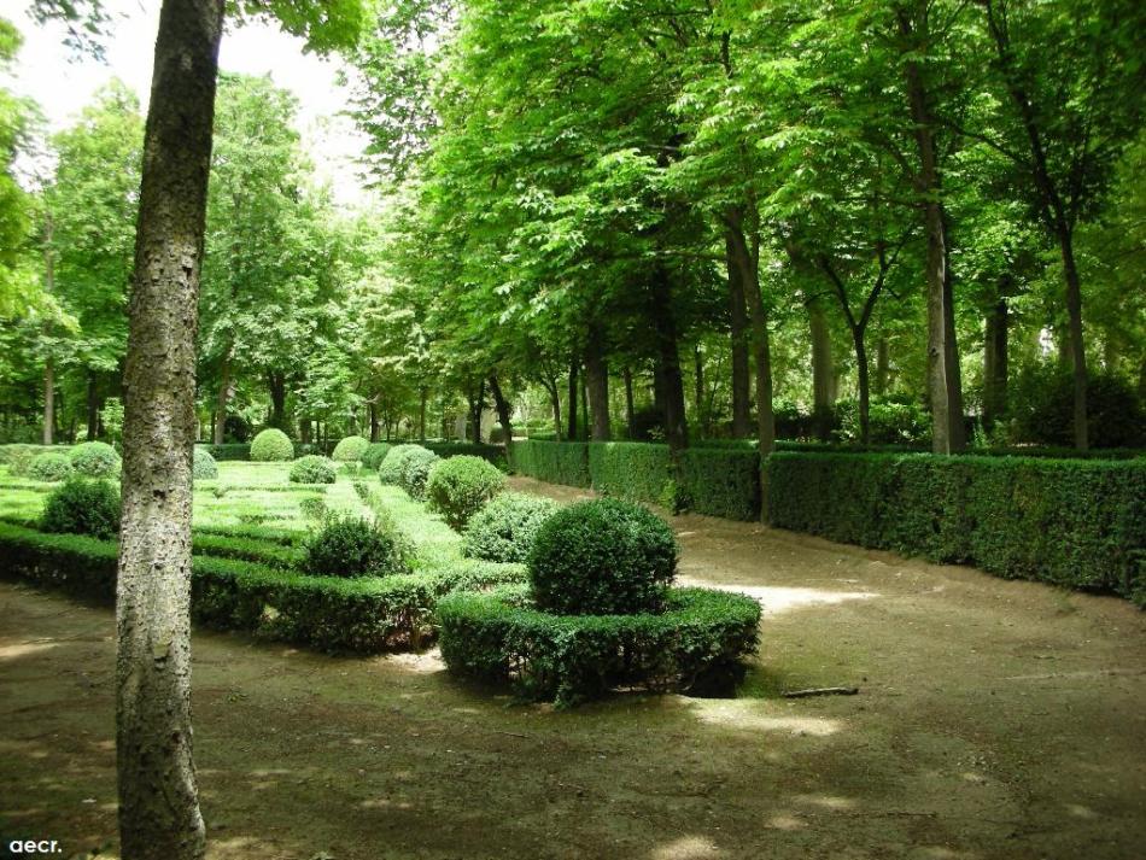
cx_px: 573
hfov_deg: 52.6
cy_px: 430
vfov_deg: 40.7
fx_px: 1159
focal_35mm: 35
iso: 50
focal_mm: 5.8
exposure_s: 1/86.3
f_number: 3
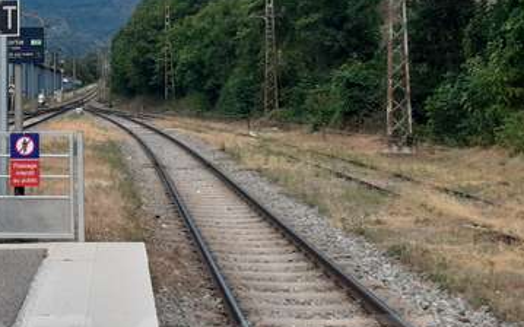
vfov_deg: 21.7
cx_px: 38
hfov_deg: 32.6
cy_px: 64
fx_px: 842
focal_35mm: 59
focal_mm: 3.92
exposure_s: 1/144
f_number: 1.7
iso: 40
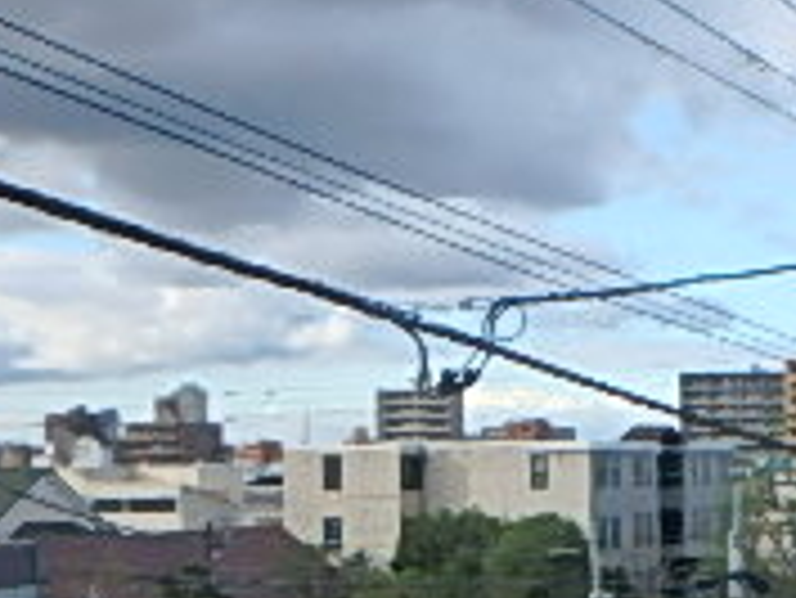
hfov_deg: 21.2
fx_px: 1749
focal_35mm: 76
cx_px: 1232
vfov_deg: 19.3
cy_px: 441
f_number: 3.5
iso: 125
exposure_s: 1/640
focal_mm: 3.7
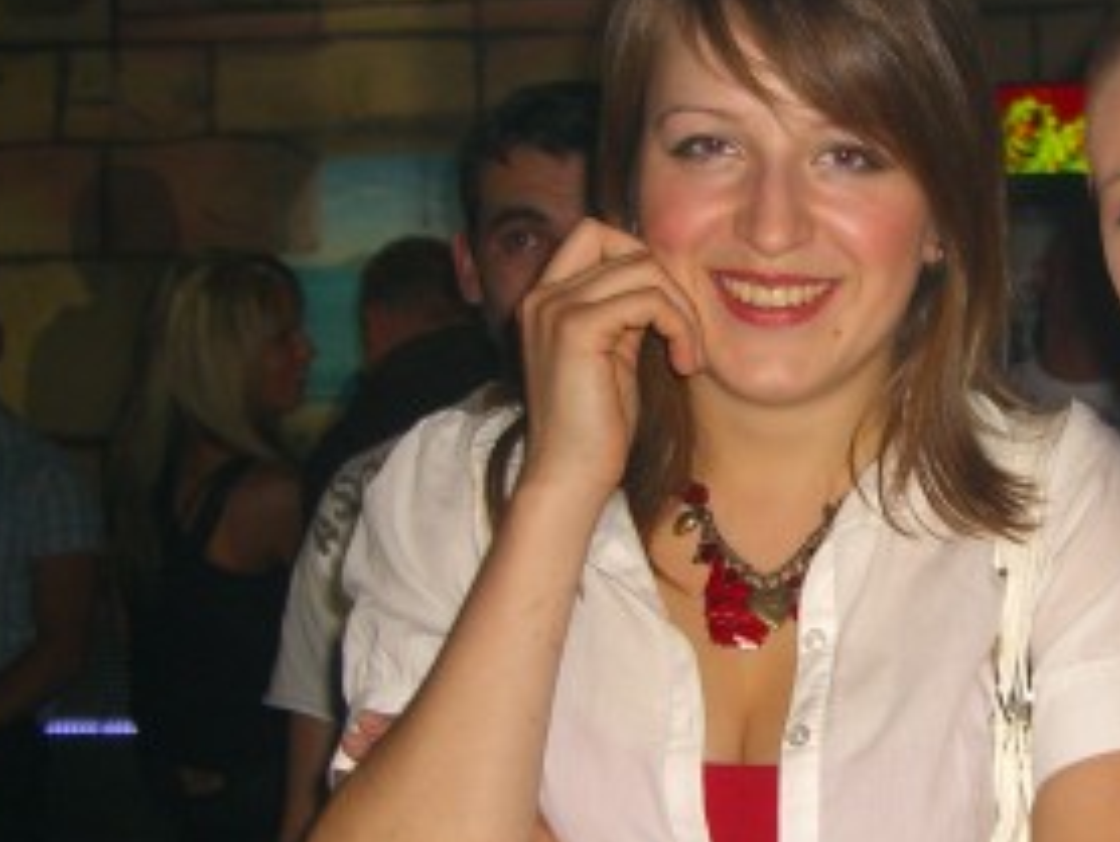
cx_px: 955
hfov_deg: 23.3
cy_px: 496
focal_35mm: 82
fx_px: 2655
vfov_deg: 18.0
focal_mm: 7.9
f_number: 2.8
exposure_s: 1/60
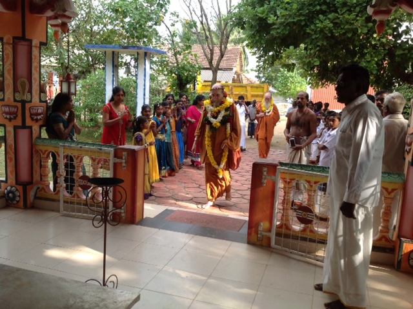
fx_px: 417
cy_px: 154
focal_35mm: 35
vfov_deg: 40.6
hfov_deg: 52.7
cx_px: 206
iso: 50
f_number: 2.4
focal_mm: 4.28
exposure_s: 1/211
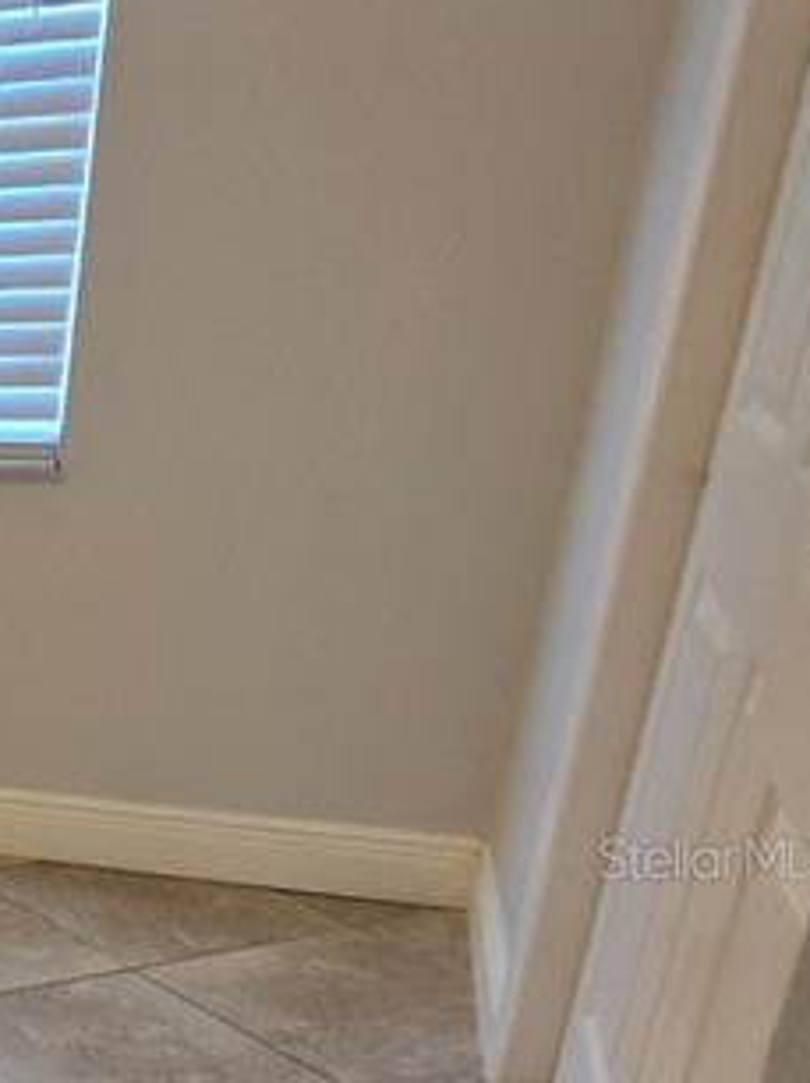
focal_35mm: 51
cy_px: 856
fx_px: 1593
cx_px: -743
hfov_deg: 19.3
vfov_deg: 36.3
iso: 125
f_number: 2.2
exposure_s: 1/60
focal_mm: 2.2
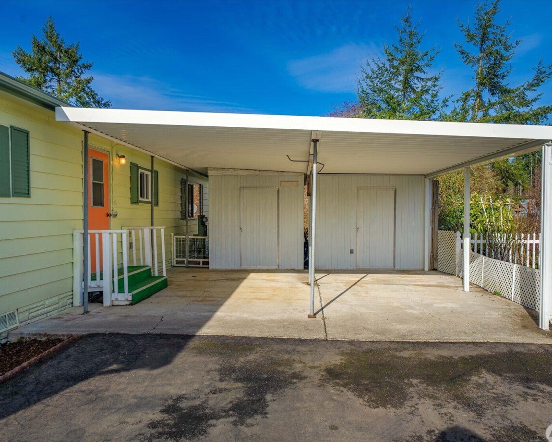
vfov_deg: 58.8
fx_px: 392
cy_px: 224
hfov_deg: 70.1
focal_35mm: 24
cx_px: 306
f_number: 7.1
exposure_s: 1/250
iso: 80
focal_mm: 21
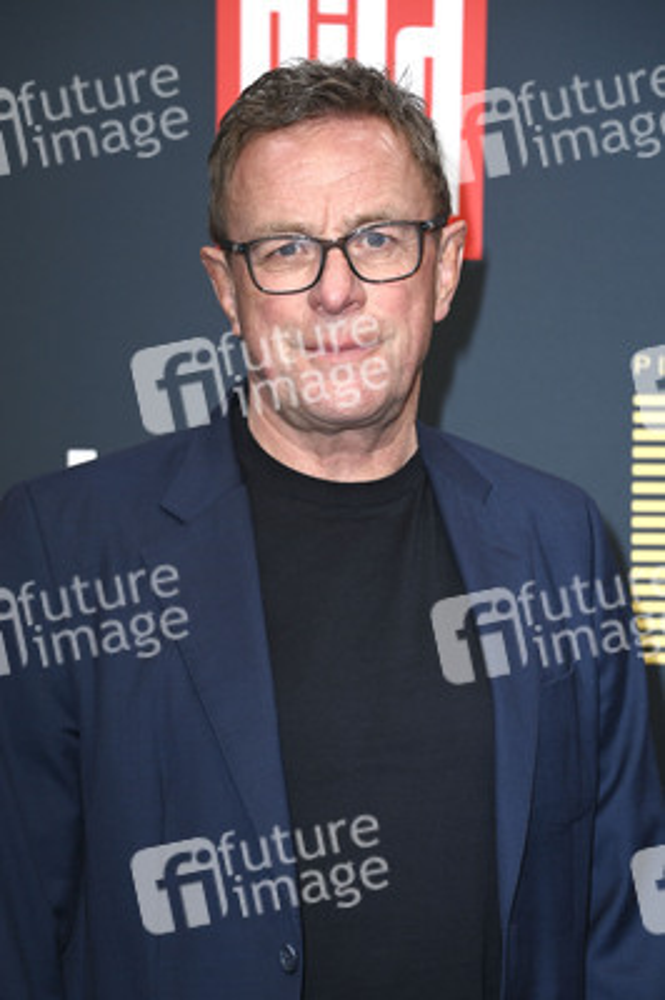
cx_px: 332
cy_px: 500
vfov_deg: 18.3
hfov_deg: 12.2
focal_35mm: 112
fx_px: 3108
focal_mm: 112
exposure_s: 1/250
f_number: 5.6
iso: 320
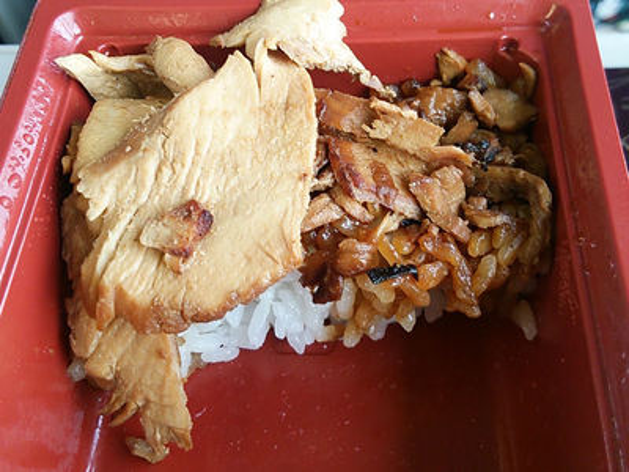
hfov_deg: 60.0
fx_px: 545
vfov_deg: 46.8
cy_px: 236
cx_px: 314
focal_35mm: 30
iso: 64
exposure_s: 1/59
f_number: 1.94
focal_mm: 4.06
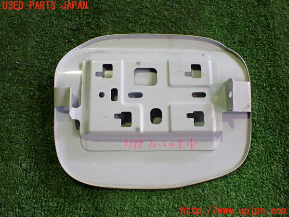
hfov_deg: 60.0
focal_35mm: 30
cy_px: 108
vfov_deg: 46.8
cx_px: 144
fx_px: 250
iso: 640
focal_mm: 5.4
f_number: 2.3
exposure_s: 1/125
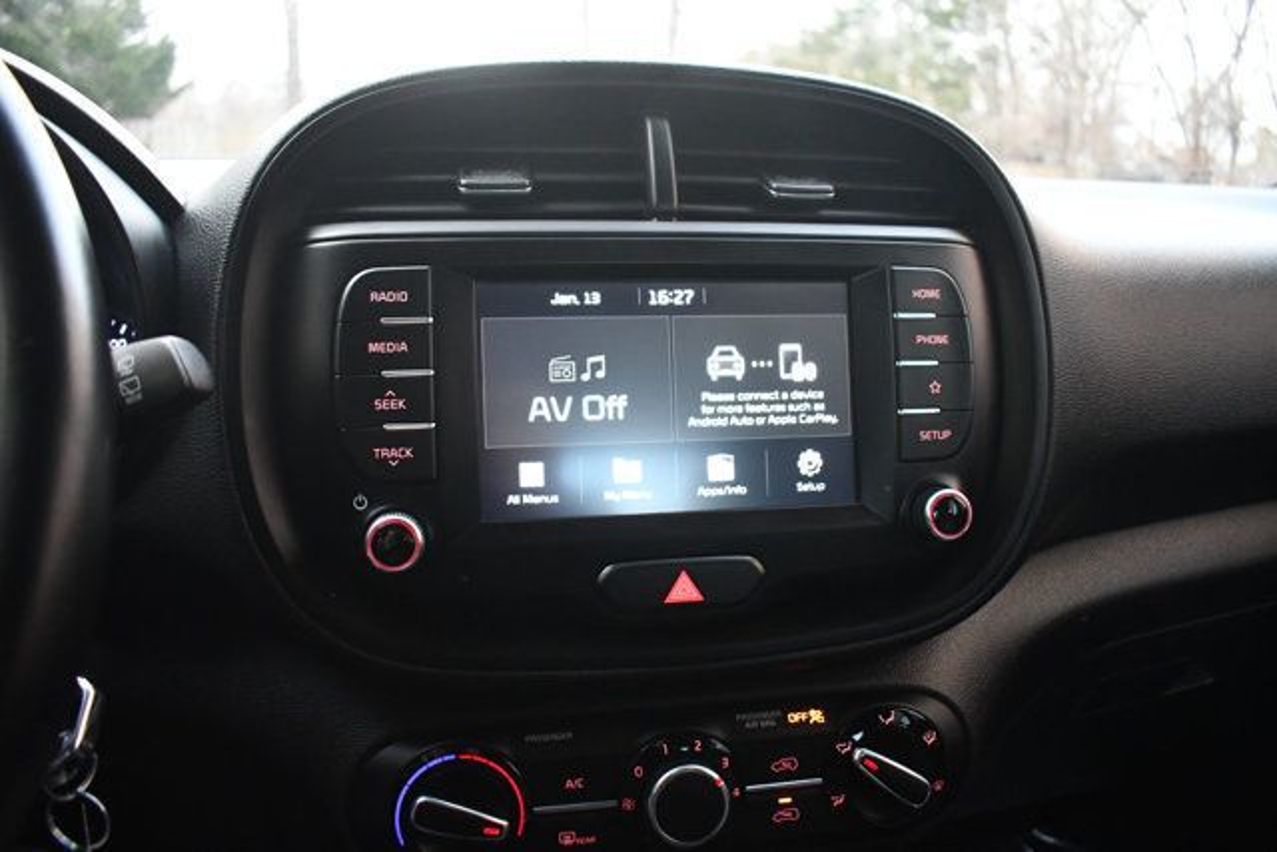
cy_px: 426
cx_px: 638
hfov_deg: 67.4
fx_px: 958
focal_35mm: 27
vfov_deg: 48.0
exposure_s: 1/80
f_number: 3.5
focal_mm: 18
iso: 3200
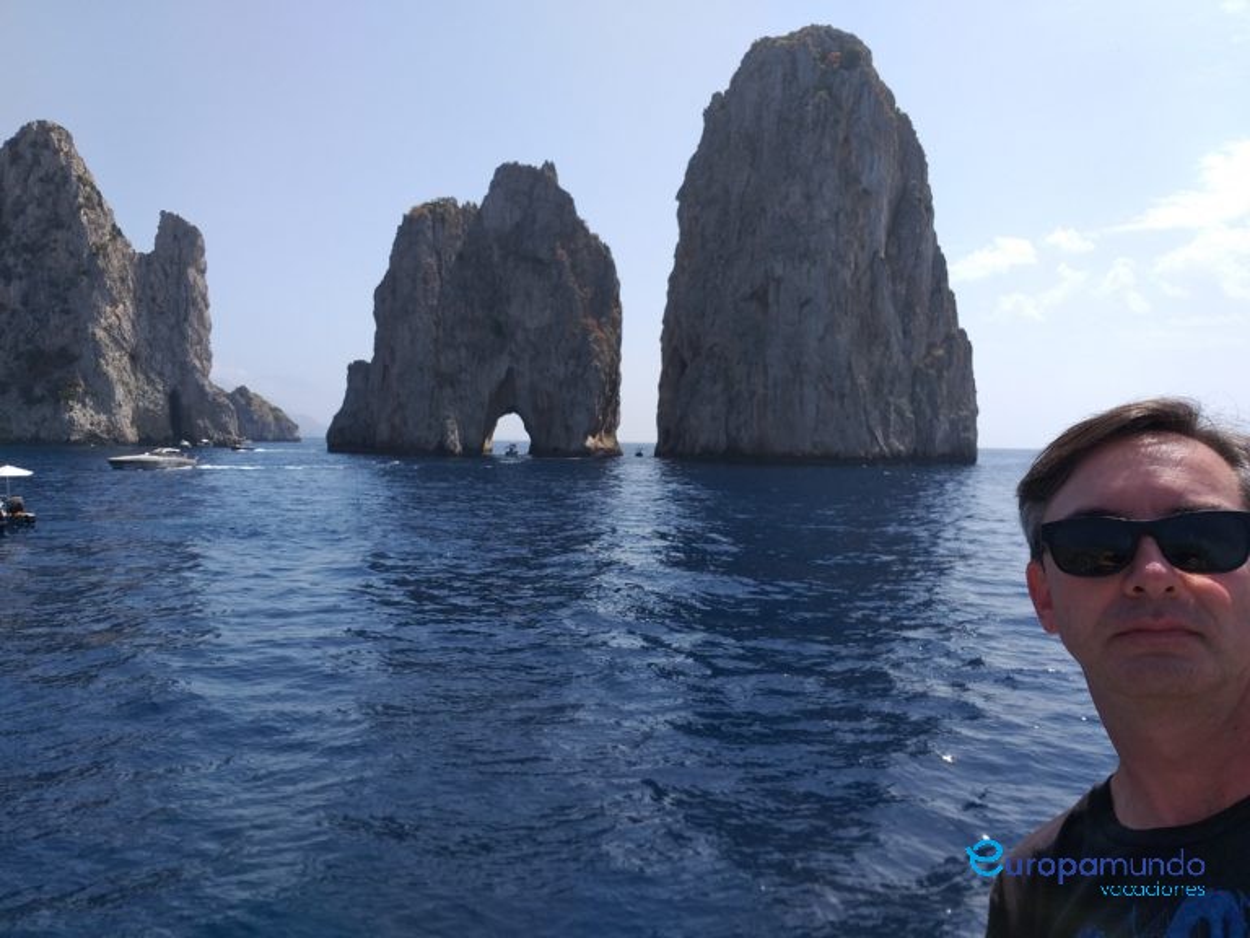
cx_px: 625
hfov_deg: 67.3
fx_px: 939
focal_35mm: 26
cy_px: 469
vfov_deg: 53.1
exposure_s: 1/1973
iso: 40
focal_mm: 3.93
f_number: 1.7
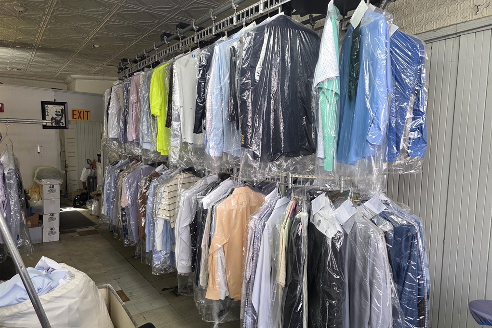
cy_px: 163
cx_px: 246
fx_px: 328
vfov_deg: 53.1
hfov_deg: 73.8
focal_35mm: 24
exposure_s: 1/120
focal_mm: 6.3
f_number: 1.7
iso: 200
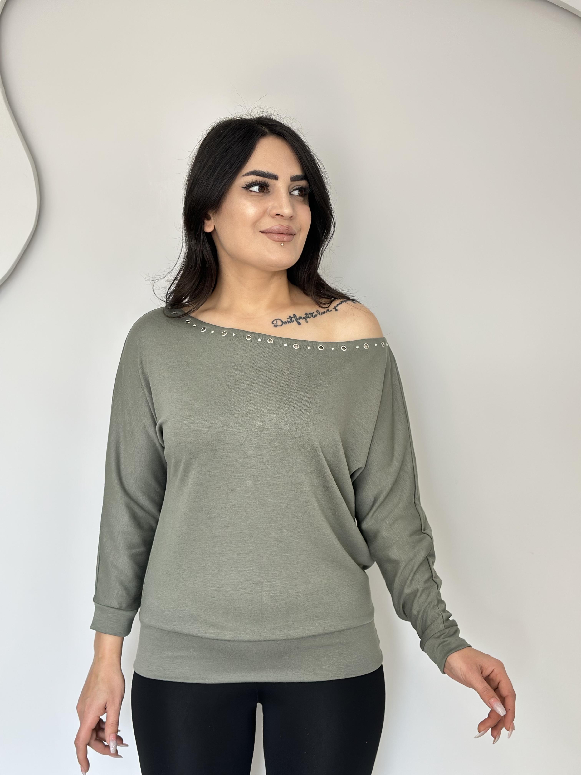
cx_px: 290
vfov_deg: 39.7
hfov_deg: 30.3
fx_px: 1074
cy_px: 388
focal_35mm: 48
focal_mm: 6.86
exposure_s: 1/100
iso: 125
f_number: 1.78
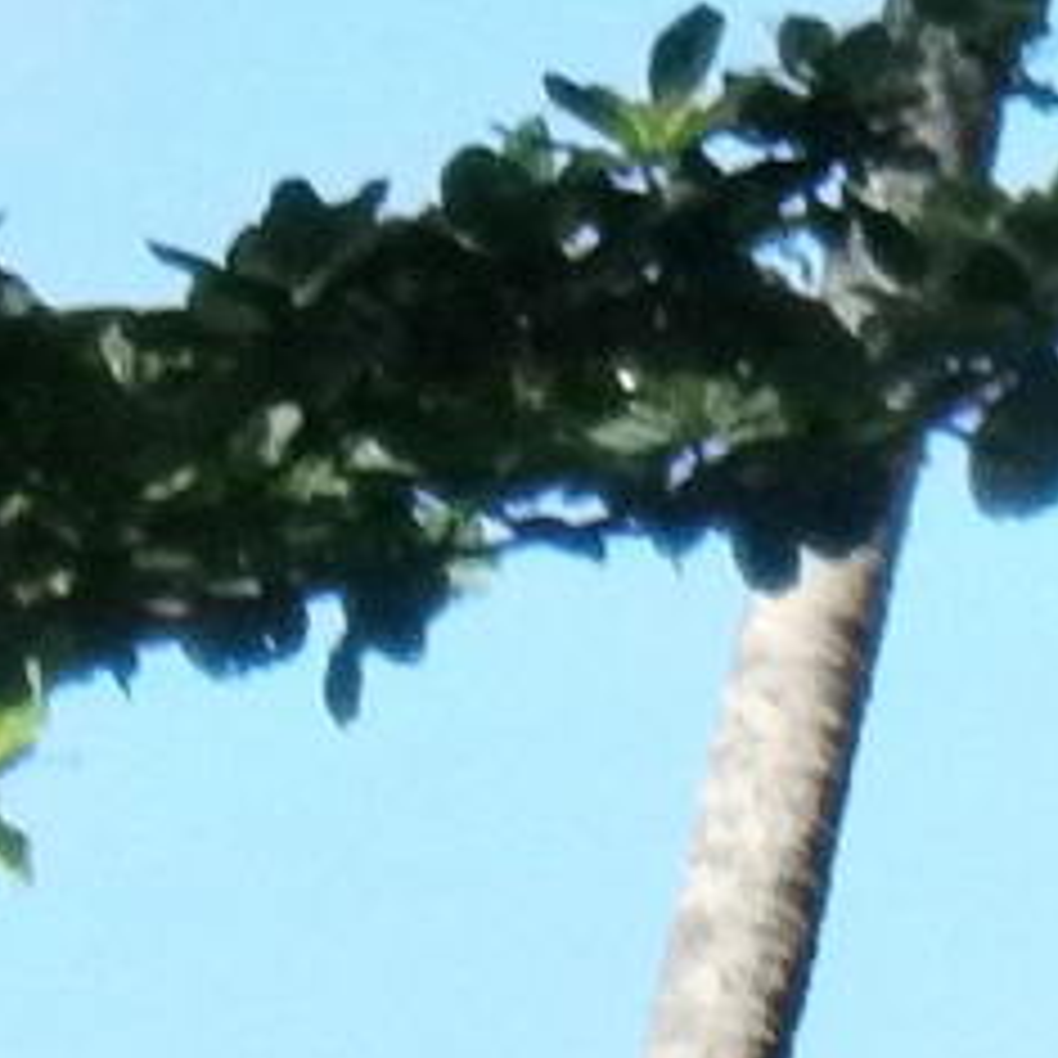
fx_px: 30430
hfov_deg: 2.0
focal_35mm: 880
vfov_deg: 2.0
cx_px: 1666
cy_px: 795
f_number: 6.5
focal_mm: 23.5
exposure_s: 1/160
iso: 80
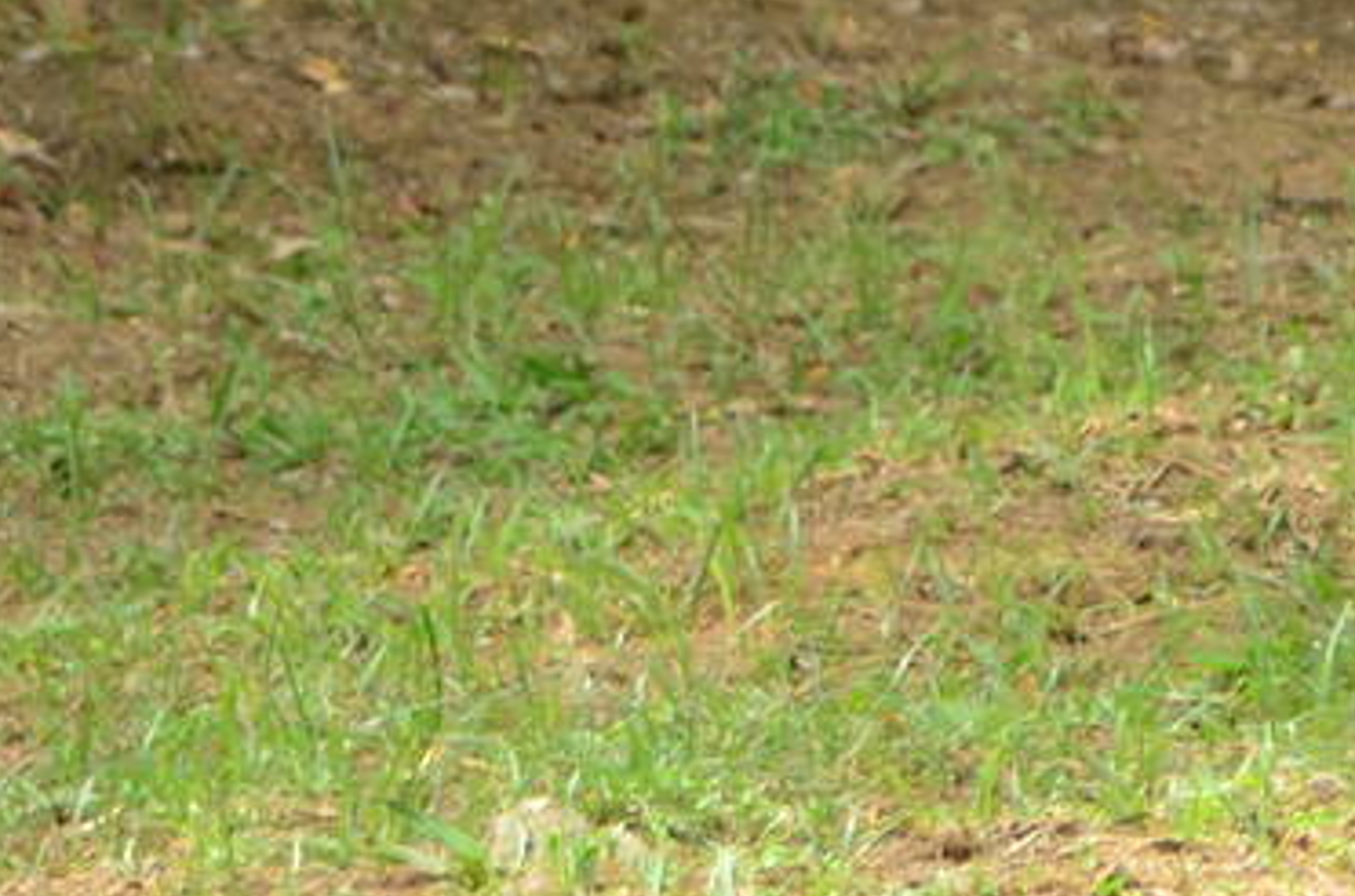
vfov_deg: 1.8
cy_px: 583
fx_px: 29096
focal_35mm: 775
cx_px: 2076
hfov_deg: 2.7
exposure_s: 1/250
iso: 160
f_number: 5.6
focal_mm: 120
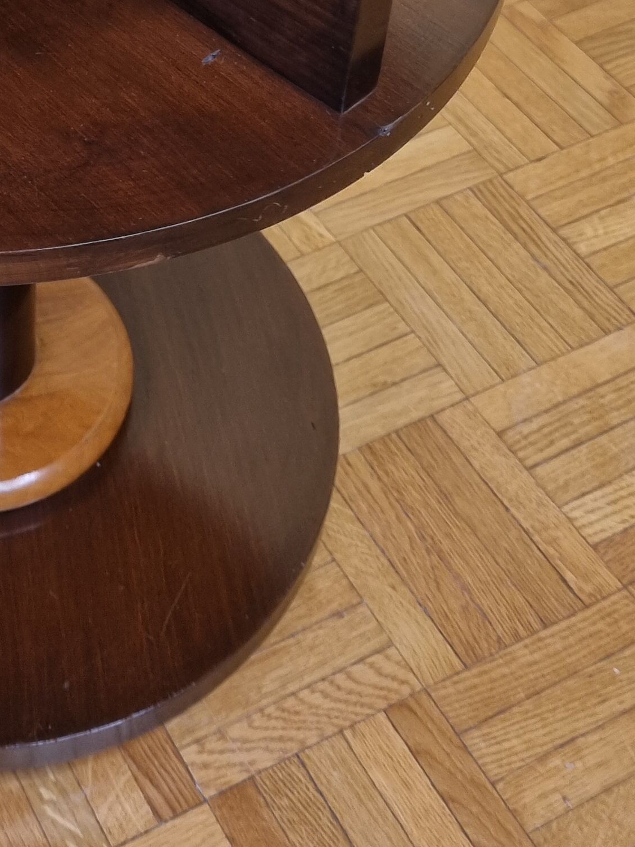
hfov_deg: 19.9
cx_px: -97
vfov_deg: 25.4
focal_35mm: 70
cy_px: -121
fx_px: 1713
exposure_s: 1/100
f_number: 1.8
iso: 200
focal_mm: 5.4
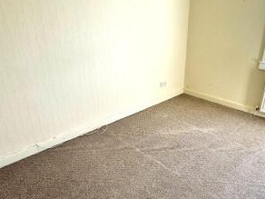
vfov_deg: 49.7
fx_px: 214
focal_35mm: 28
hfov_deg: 63.3
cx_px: 147
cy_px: 107
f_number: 2.2
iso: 64
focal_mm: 2.22
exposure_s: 1/100
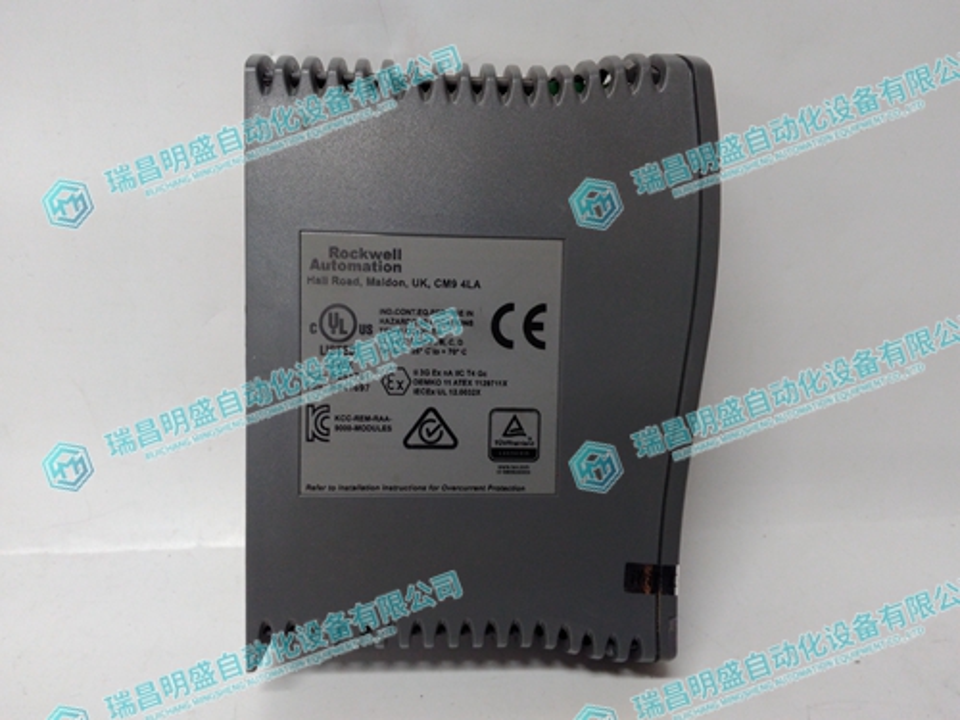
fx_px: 749
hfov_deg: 65.3
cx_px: 480
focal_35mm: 27
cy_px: 360
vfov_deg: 51.4
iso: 246
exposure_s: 1/33
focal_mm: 3.79
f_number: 2
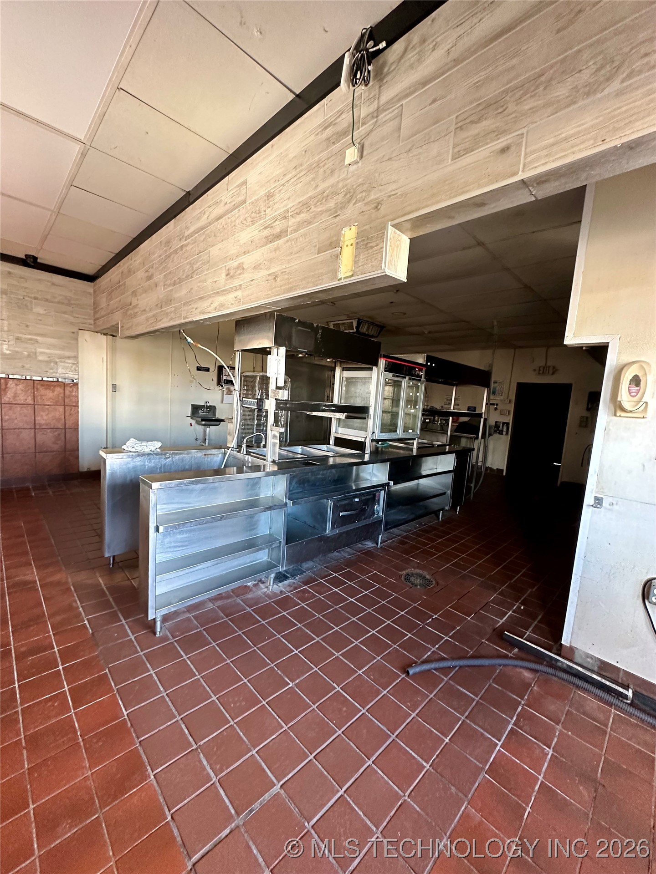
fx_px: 354
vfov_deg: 102.1
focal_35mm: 14
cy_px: 437
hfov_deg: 85.7
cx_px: 328
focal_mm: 2.22
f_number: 2.2
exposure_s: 1/60
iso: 400
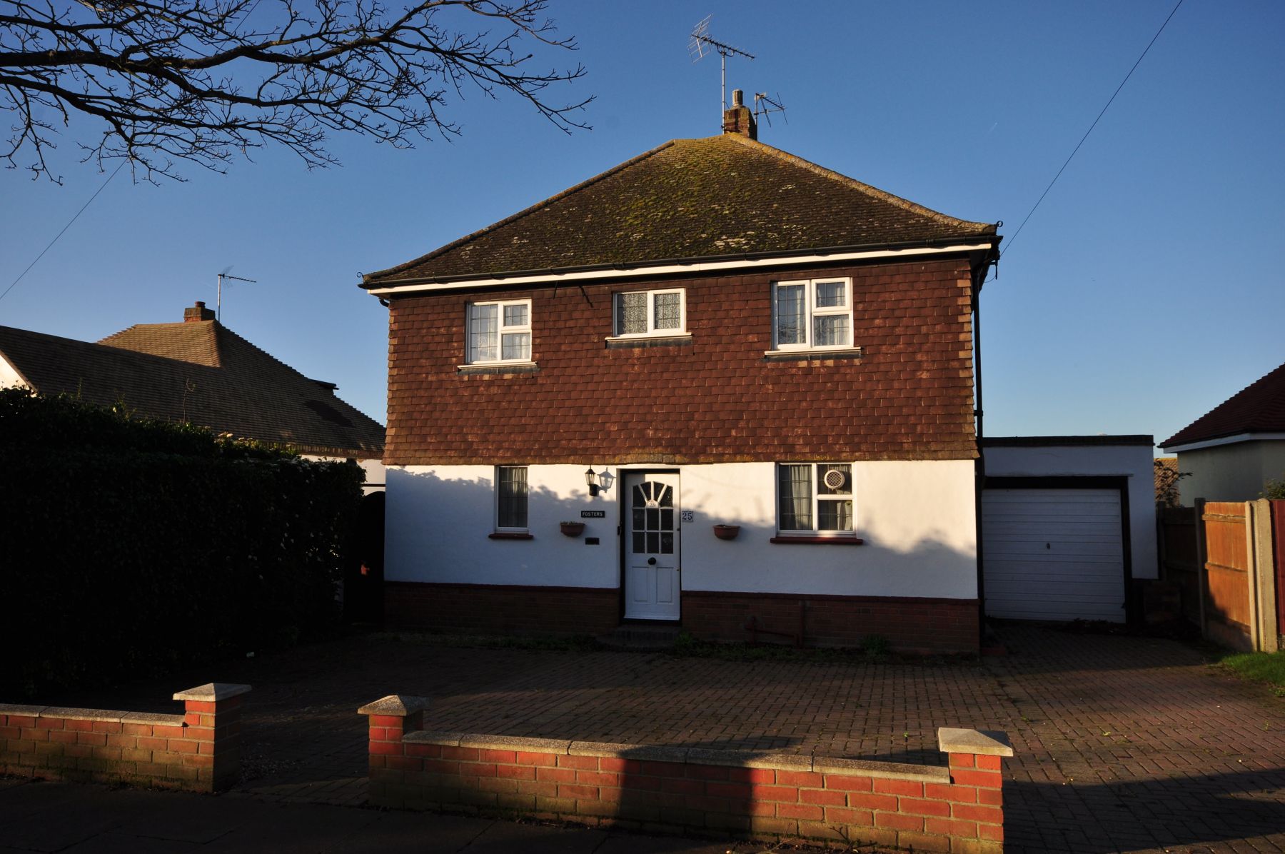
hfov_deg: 70.5
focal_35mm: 26
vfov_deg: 50.3
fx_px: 909
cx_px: 642
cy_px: 427
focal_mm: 17
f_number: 10
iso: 200
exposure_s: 1/250
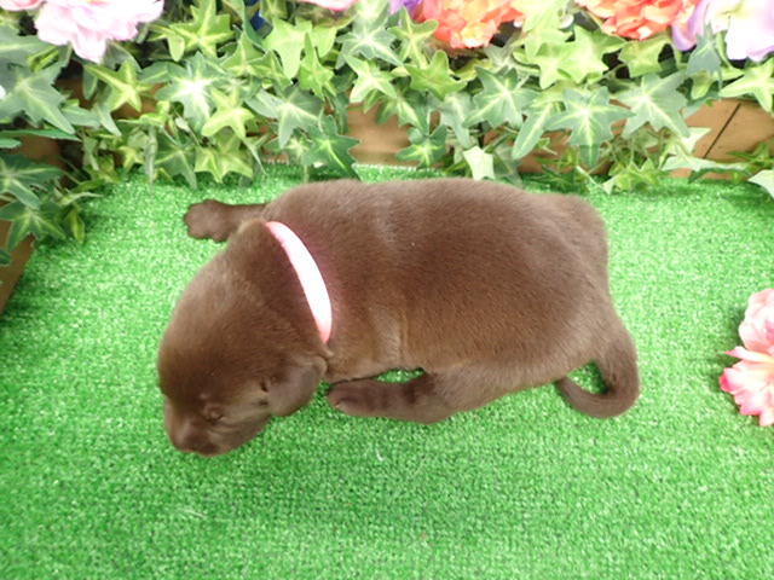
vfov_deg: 54.9
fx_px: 559
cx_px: 387
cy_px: 290
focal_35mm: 25
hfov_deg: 69.4
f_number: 2
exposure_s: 1/15
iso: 400
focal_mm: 4.5
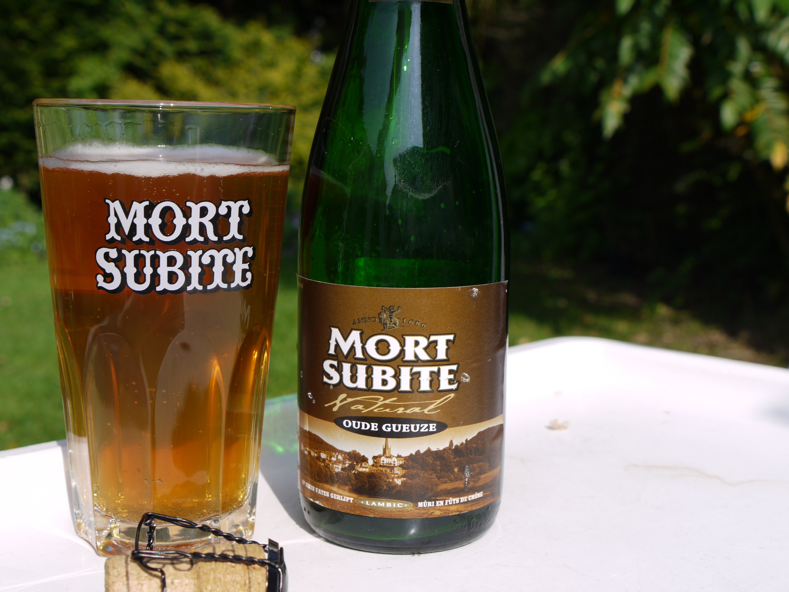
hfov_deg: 38.2
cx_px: 394
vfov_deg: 29.1
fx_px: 1140
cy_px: 296
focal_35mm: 50
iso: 100
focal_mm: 25
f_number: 8
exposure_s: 1/250
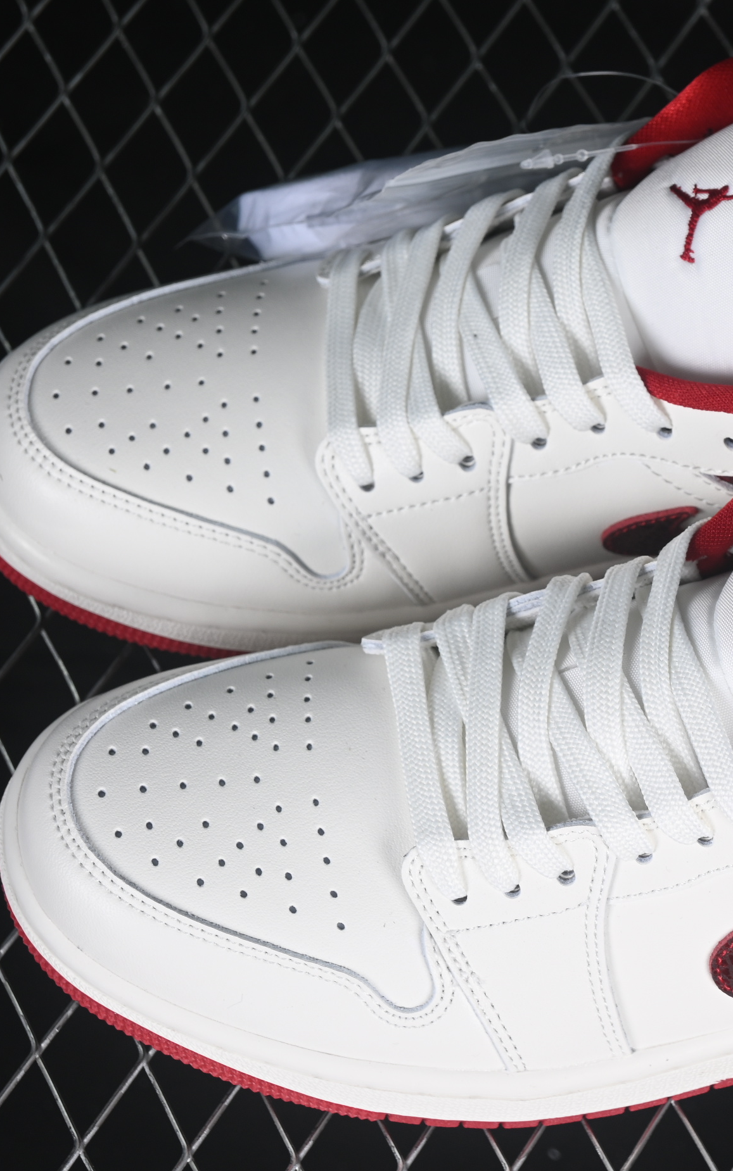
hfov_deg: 11.3
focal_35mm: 115
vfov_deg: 18.1
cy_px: 586
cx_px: 622
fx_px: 3674
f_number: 7.1
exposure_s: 1/80
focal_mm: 50
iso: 160
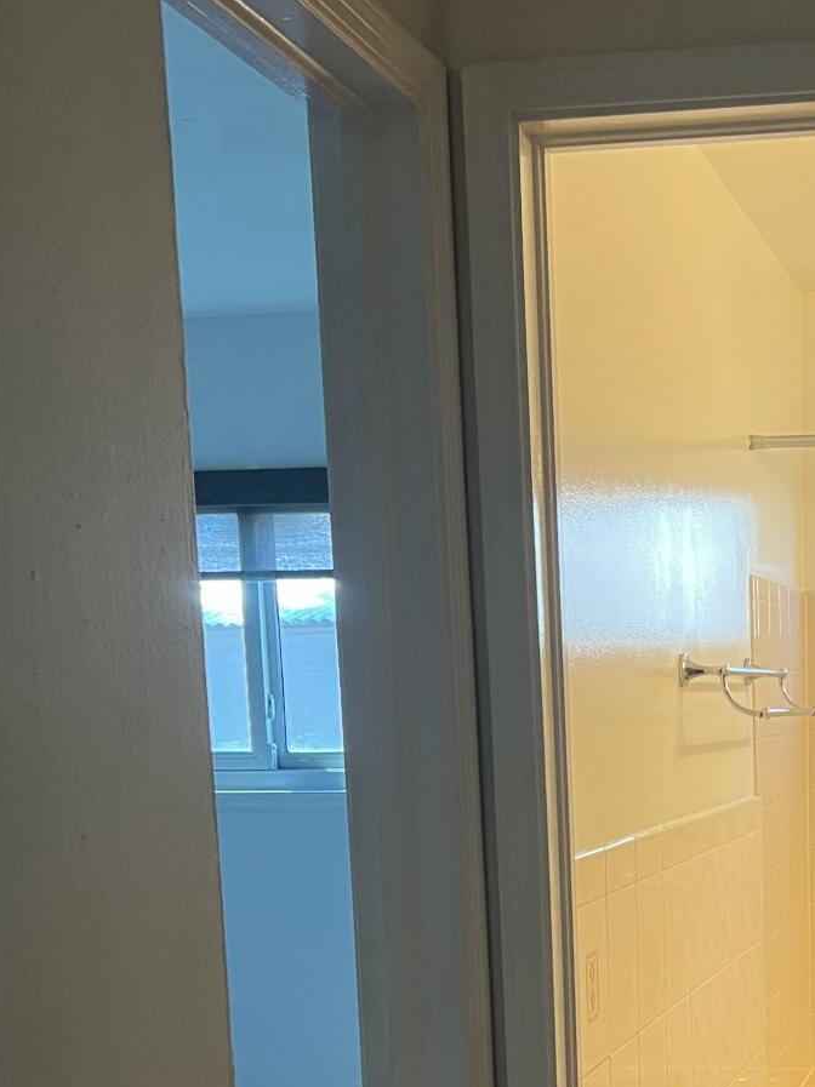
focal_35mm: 58
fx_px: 1822
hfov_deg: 24.4
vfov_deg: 31.9
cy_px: 939
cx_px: 748
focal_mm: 5.7
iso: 100
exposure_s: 1/60
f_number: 1.5
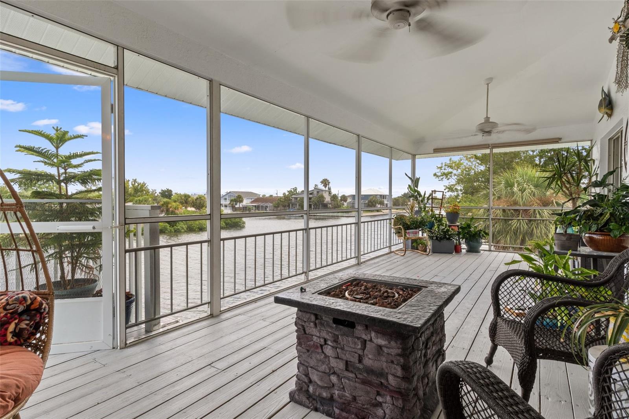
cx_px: 314
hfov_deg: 90.0
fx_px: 314
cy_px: 210
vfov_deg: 67.4
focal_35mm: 18
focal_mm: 12
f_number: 8
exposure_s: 1/30
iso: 160
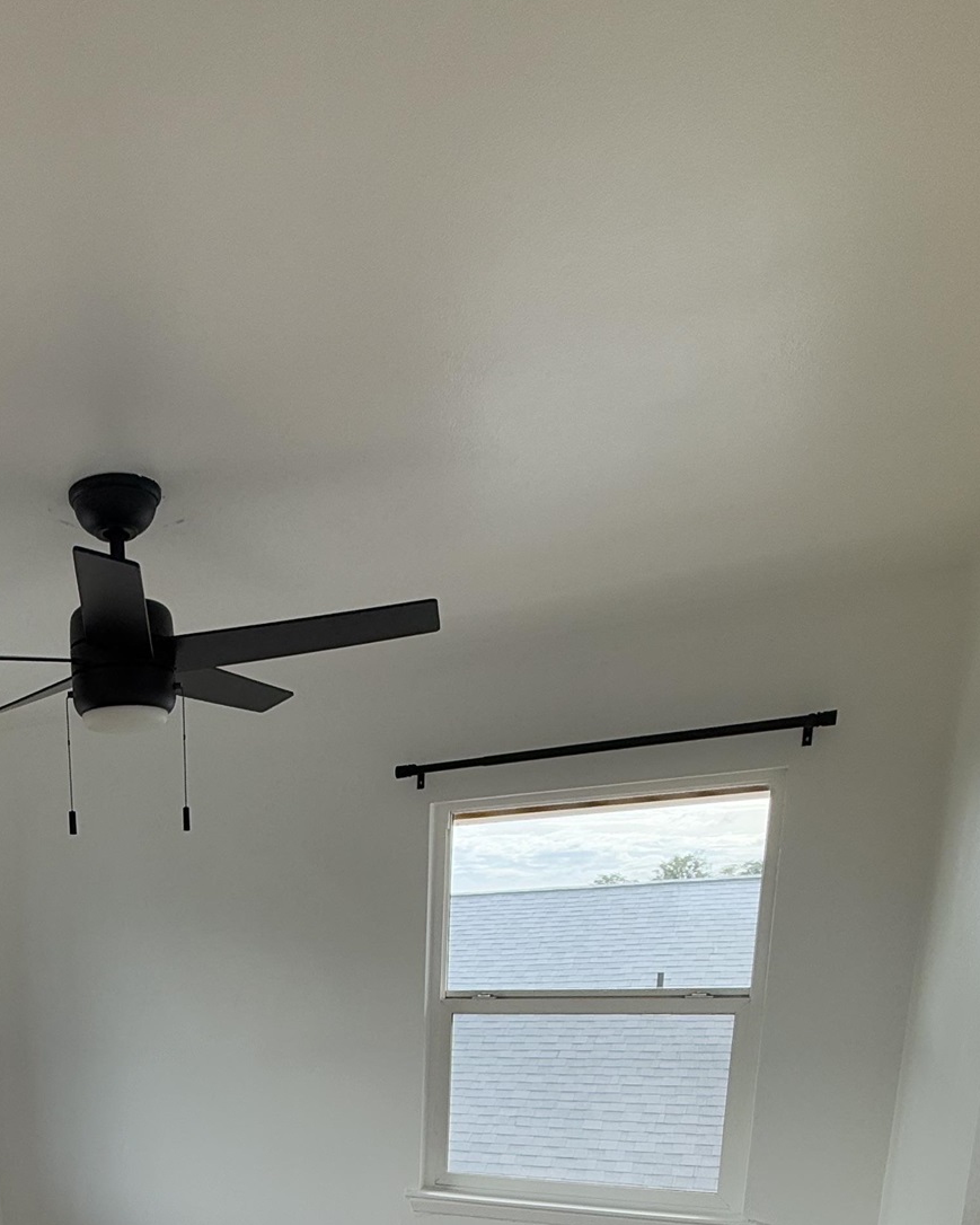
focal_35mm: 29
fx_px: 1051
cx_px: 154
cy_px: 1210
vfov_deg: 49.8
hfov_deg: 46.5
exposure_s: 1/217
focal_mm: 2.22
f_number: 2.2
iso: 64
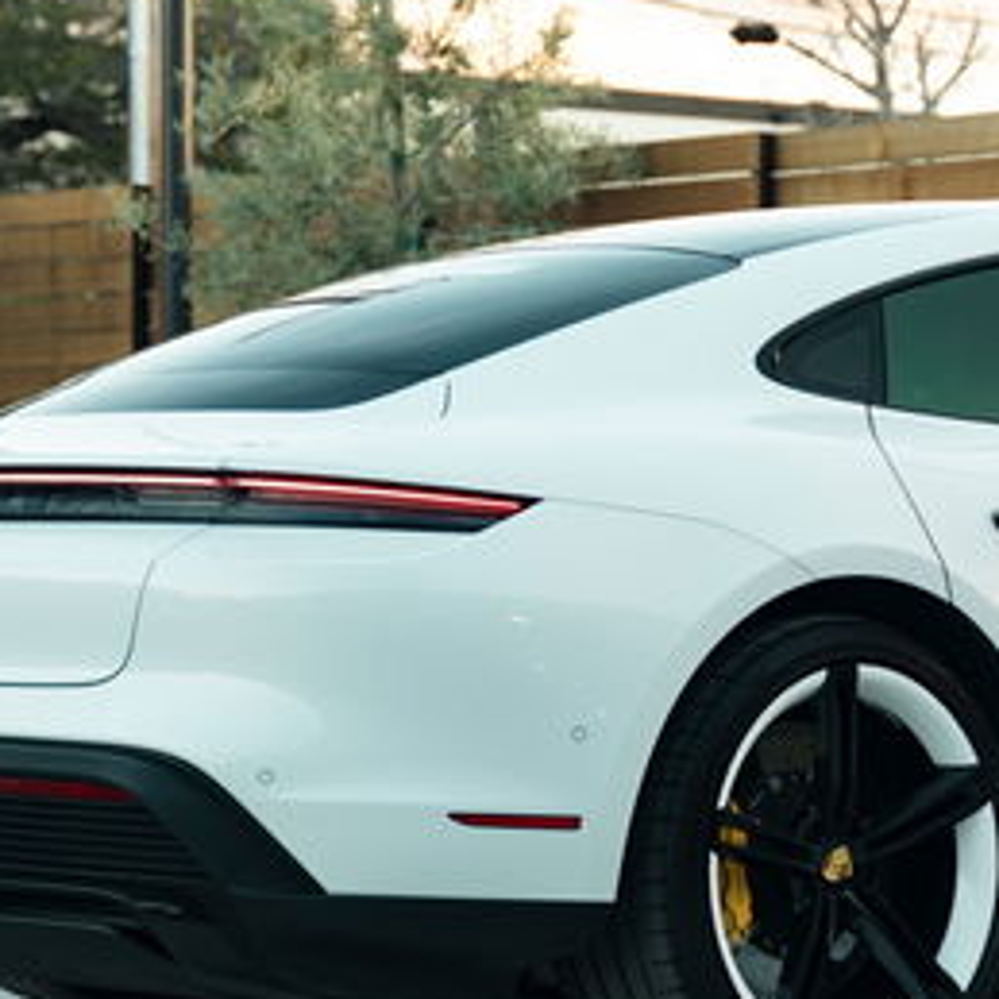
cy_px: 590
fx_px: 4139
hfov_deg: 13.7
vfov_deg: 13.8
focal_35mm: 127
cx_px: 852
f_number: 2.8
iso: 200
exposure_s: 1/80
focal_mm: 50.3
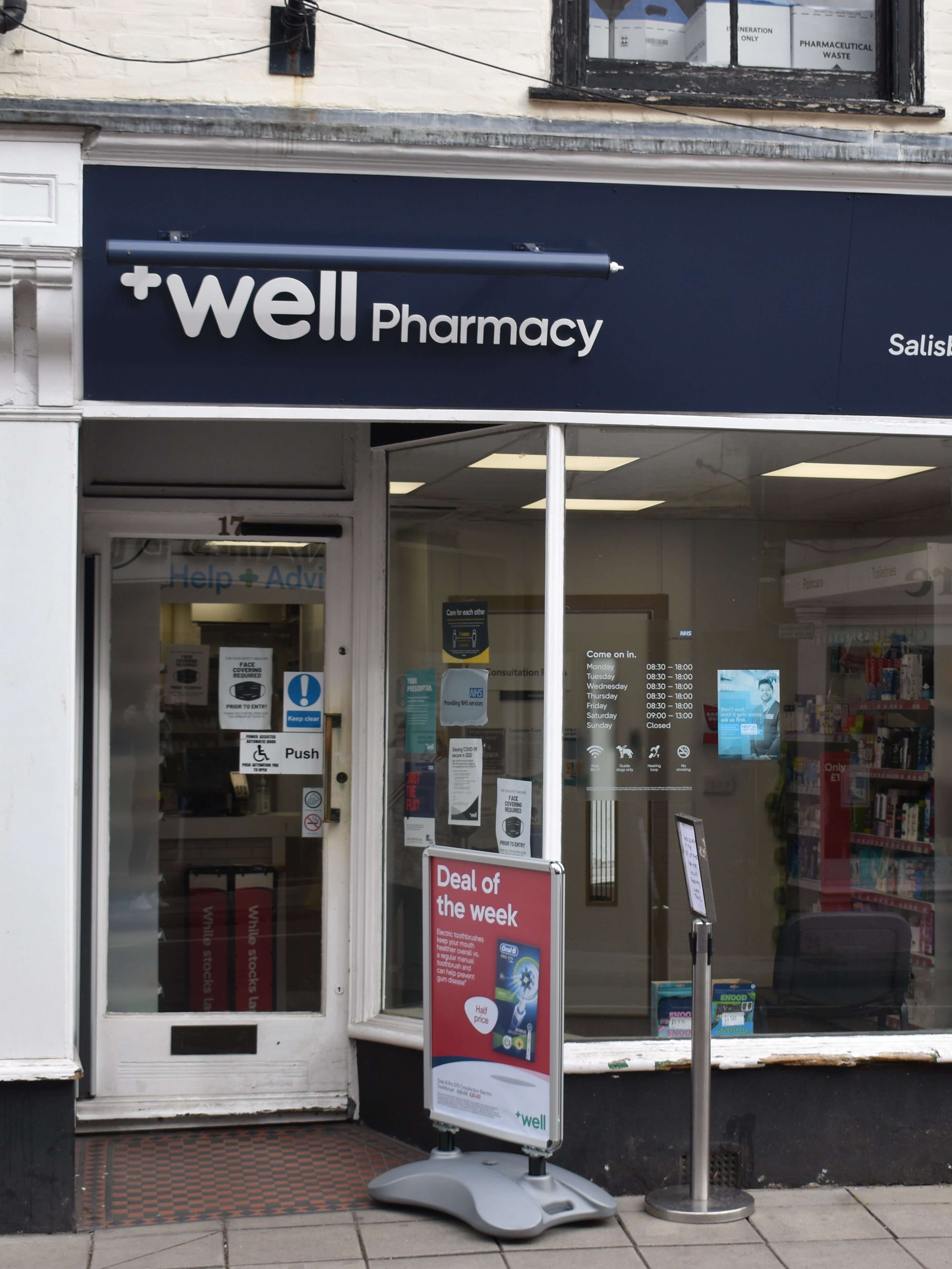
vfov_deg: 28.7
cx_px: 640
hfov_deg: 21.6
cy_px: 629
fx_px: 2483
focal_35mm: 68
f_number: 5.6
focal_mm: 31
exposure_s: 1/250
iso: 220
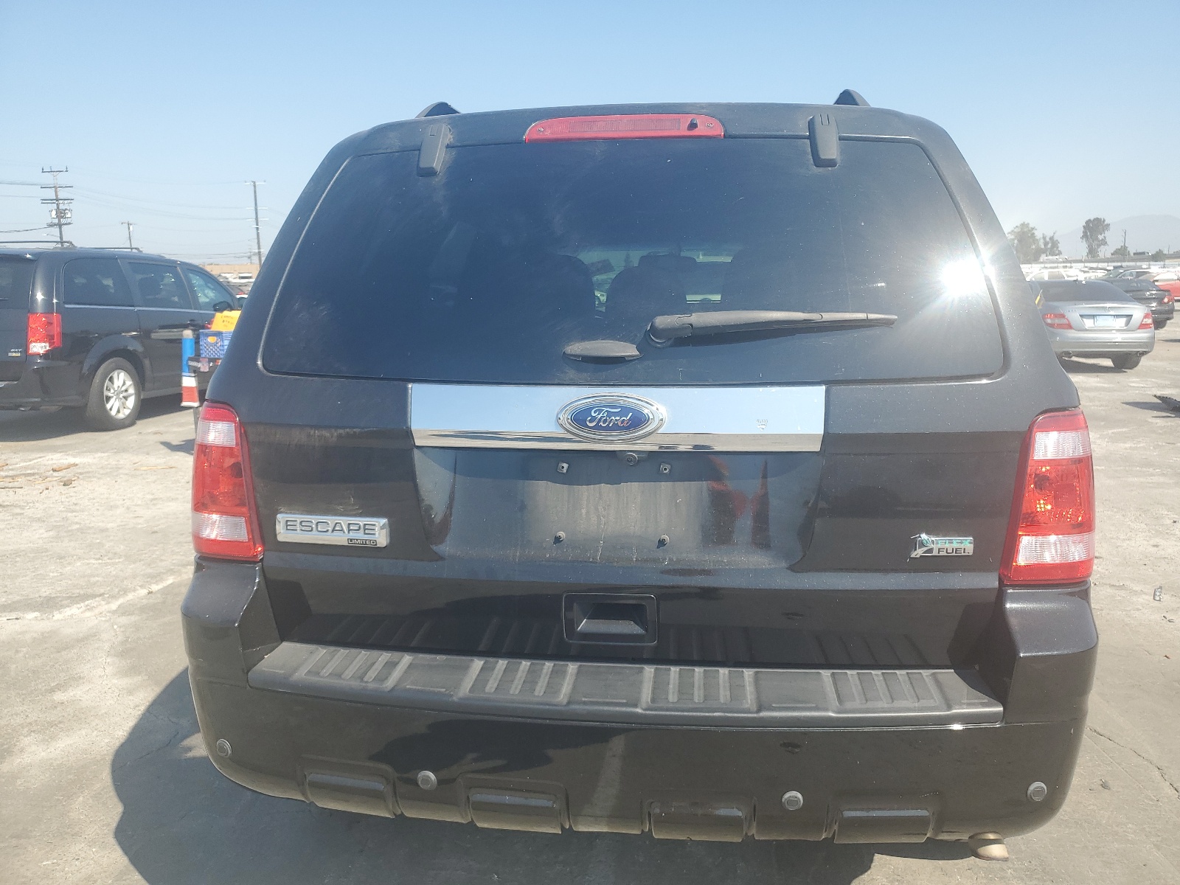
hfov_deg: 67.3
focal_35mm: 26
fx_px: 886
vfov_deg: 53.1
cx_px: 590
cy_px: 442
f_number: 1.5
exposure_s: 1/1667
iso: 50
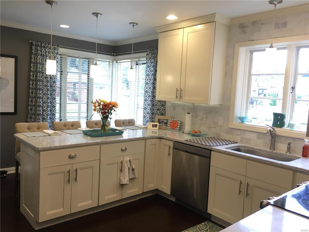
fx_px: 259
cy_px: 116
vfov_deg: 48.2
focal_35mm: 29
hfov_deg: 61.7
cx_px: 154
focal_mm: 4.15
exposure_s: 1/30
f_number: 2.2
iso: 32
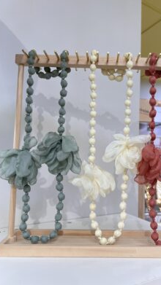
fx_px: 220
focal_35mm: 29
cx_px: 105
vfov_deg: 66.1
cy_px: 140
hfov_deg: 39.8
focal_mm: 5.7
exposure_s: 1/100
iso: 50
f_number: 1.5
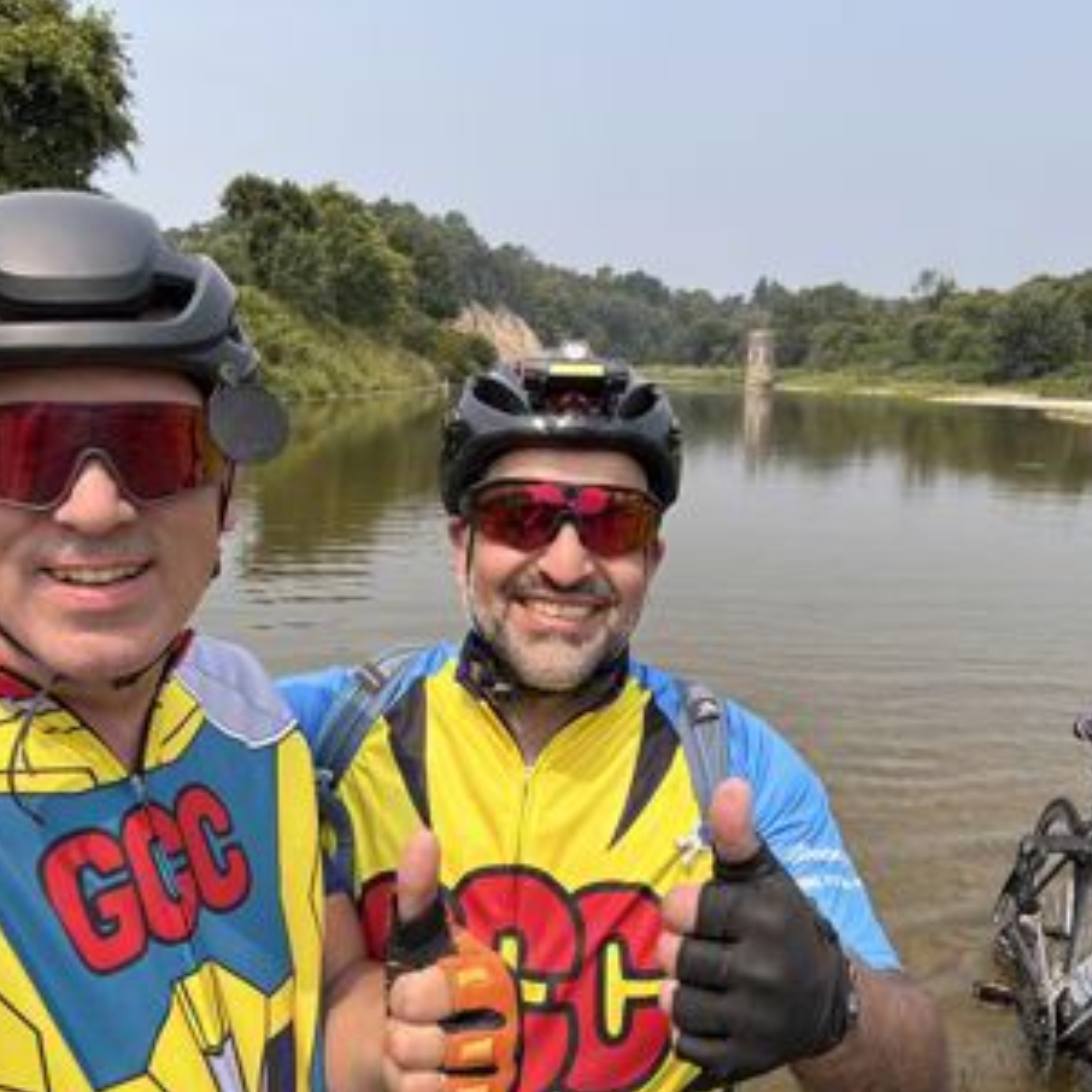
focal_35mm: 28
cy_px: 560
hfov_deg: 57.1
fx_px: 999
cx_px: 611
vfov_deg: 57.3
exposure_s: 1/761
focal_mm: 2.69
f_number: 1.9
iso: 25
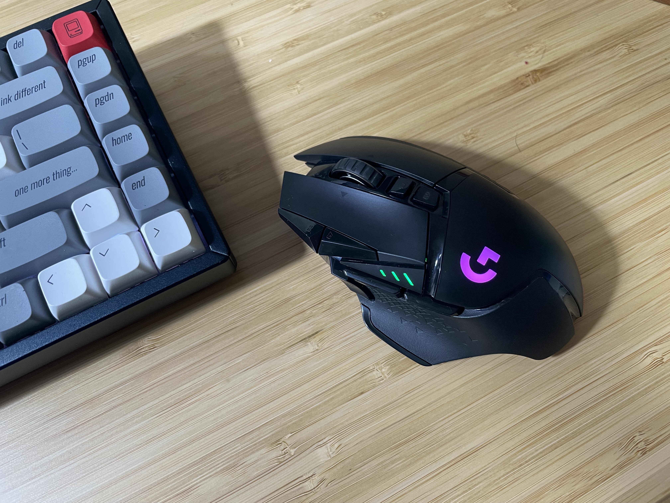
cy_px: 252
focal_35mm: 26
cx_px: 335
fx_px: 503
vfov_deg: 53.1
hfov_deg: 67.3
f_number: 1.6
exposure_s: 1/60
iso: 100
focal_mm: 4.2
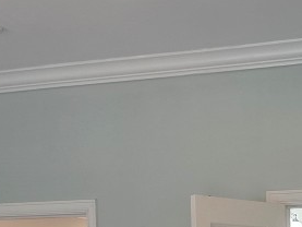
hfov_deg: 21.6
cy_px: 357
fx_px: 742
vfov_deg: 15.7
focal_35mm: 85
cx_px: 350
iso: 200
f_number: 1.7
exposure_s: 1/120
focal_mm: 6.3
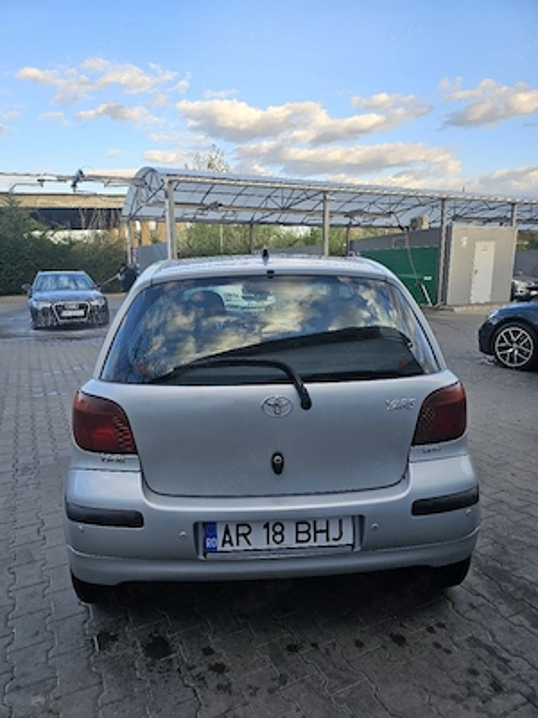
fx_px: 477
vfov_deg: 73.9
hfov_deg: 58.9
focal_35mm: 23
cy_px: 359
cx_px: 269
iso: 20
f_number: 1.7
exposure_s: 1/182
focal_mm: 6.3
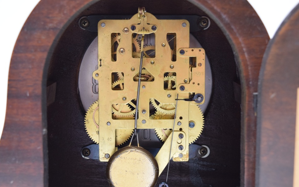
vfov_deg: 22.9
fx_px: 461
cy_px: 102
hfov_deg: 36.0
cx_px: 147
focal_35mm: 57
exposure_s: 1/100
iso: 800
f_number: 5.6
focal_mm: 35
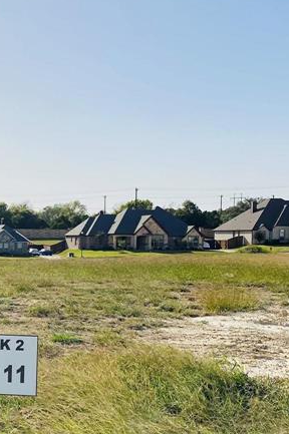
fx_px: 772
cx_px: -75
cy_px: 291
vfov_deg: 31.2
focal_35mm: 64
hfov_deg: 19.7
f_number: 1.8
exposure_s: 1/6061
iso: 32
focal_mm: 4.25
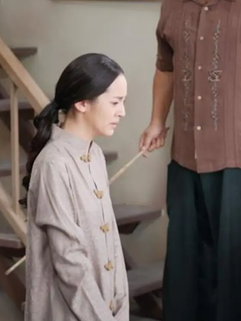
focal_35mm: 123
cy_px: 105
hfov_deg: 12.0
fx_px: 1142
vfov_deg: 16.0
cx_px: 147
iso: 200
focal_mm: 43
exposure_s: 1/100
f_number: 1.7
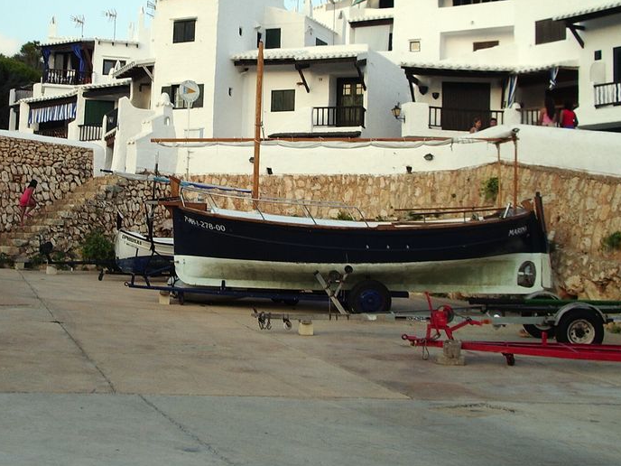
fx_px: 1094
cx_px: 198
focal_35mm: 61
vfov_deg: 23.9
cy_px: 136
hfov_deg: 31.4
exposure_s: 1/125
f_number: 4.6
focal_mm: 6.8
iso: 50
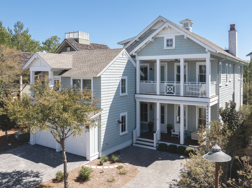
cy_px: 94
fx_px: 175
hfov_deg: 71.6
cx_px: 126
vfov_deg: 56.8
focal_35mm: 24
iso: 200
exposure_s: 1/500
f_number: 7.1
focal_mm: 12.29
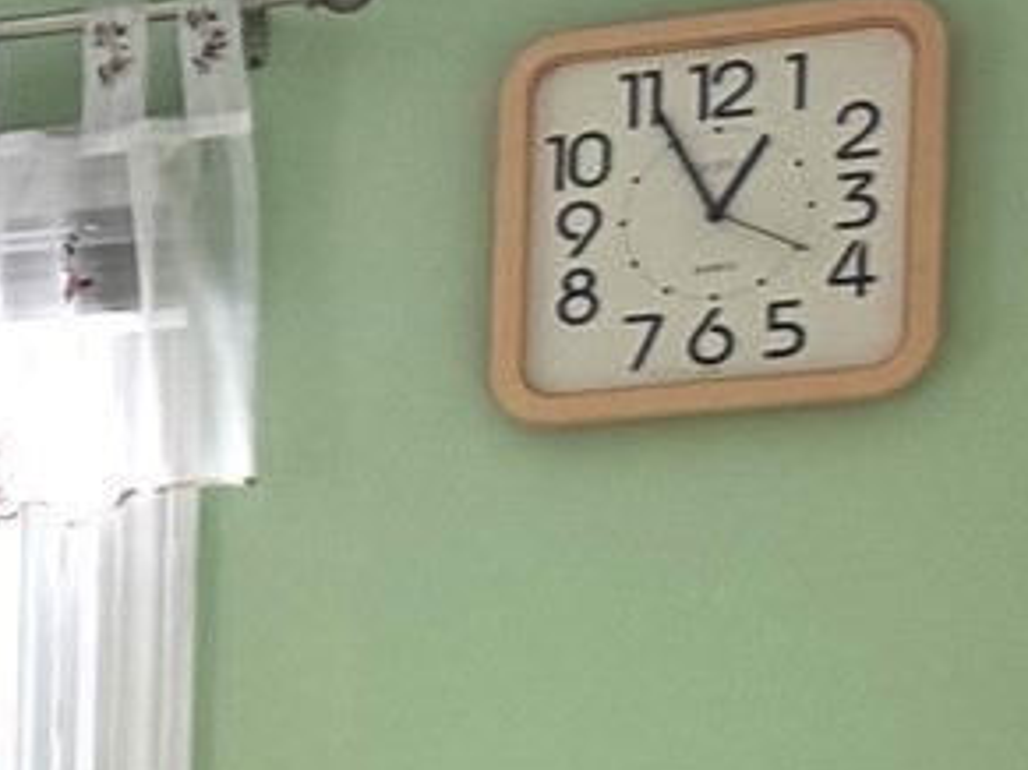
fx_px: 5017
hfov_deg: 9.1
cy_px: 1717
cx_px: -2215
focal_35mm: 169
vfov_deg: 8.2
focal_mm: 6.76
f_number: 1.78
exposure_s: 1/60
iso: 125
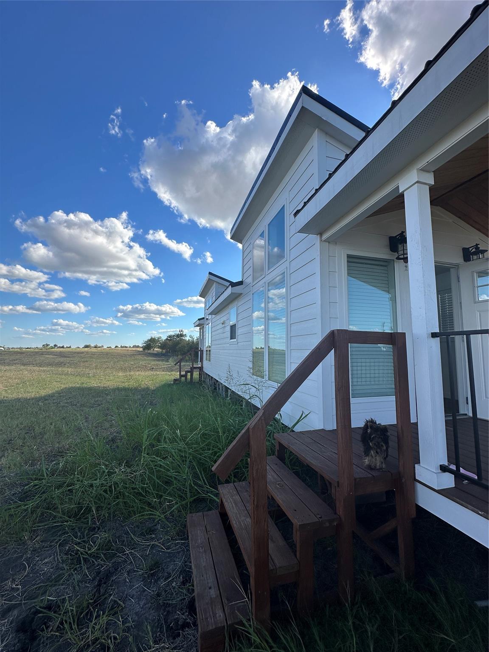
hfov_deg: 85.7
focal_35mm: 14
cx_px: 244
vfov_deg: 102.1
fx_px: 264
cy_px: 326
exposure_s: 1/1335
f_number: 2.2
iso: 50
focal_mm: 2.22
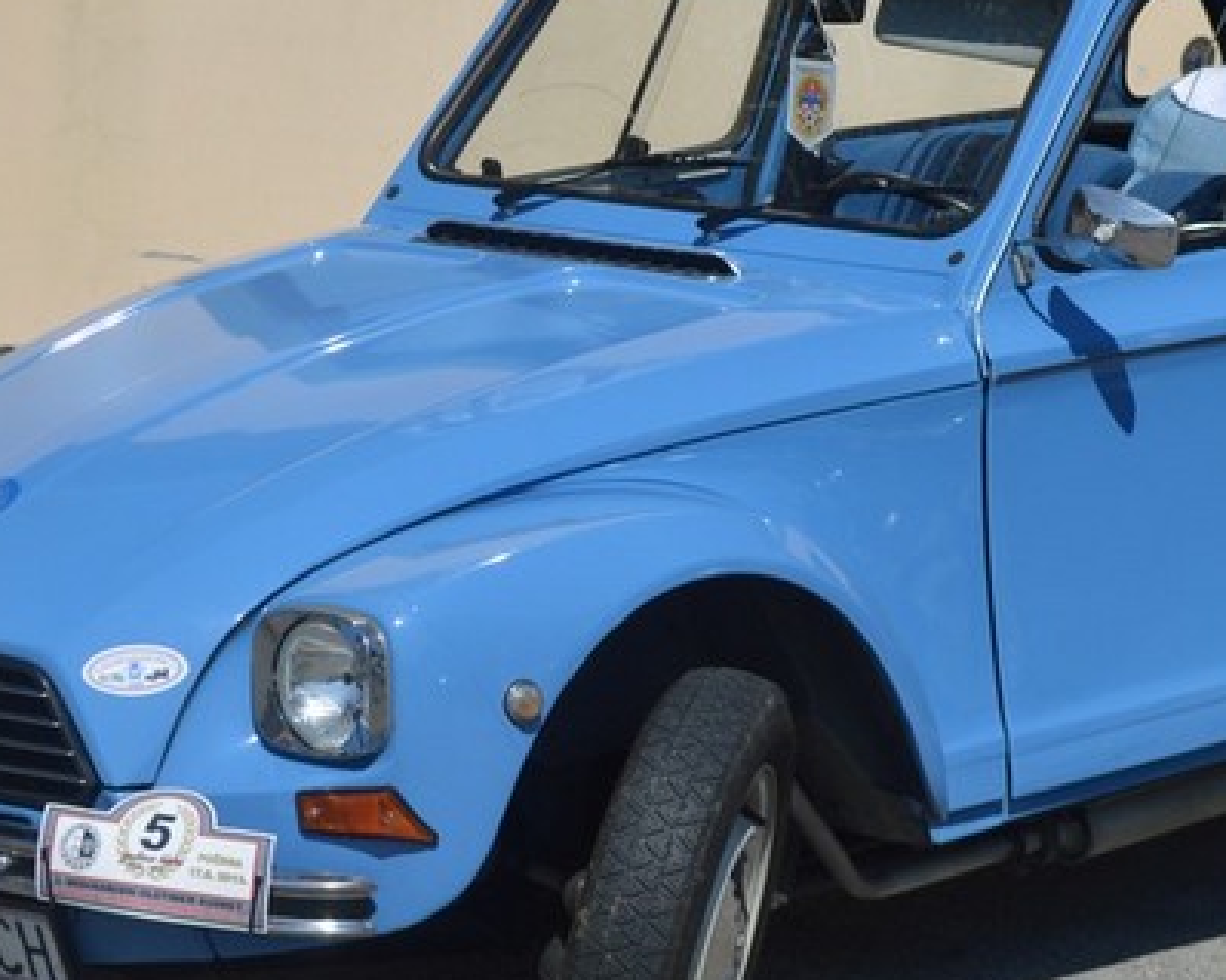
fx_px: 4607
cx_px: 925
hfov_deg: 15.1
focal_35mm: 127
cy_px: 493
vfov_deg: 12.1
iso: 100
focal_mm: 40
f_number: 5.3
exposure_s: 1/1250
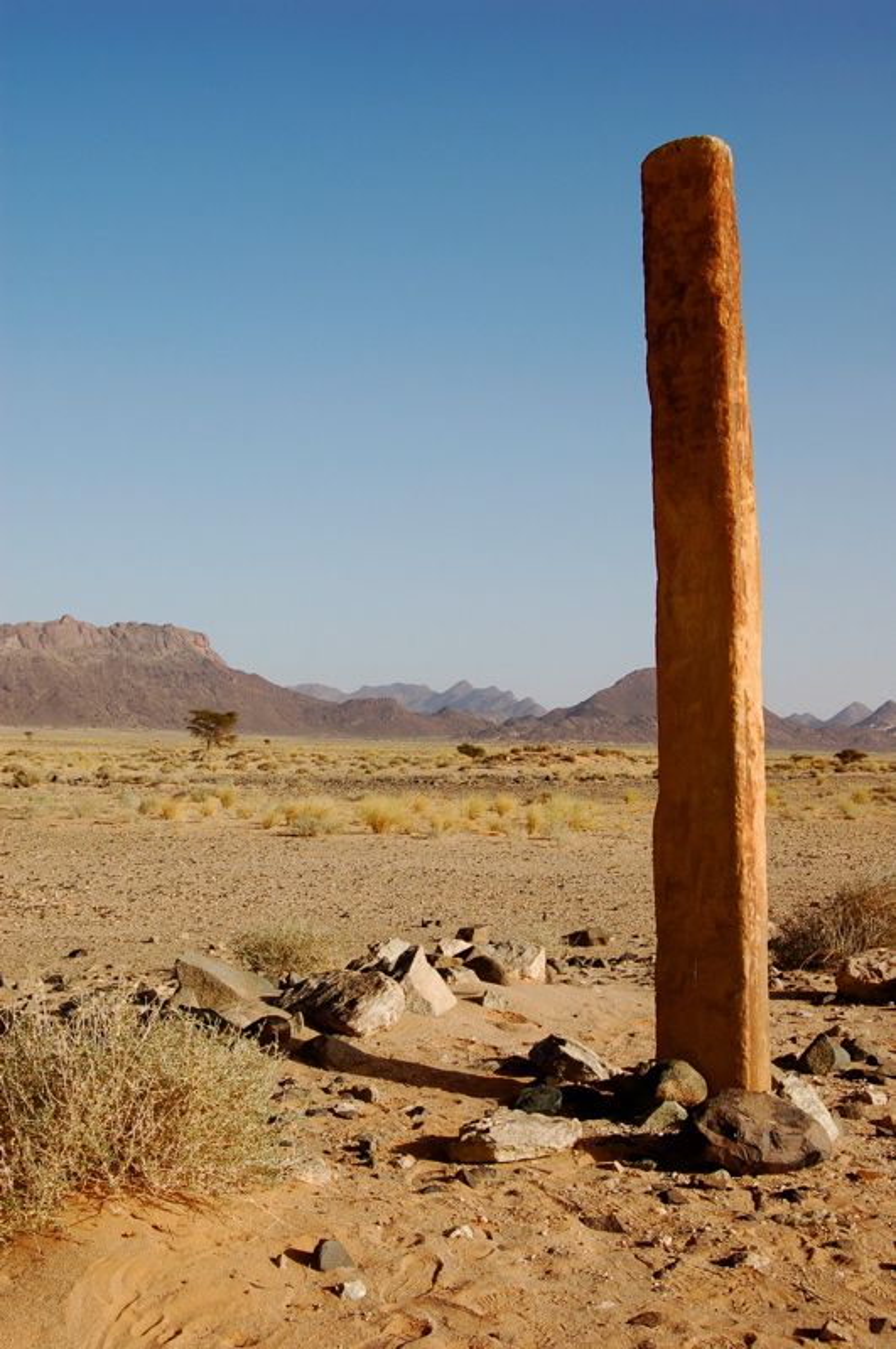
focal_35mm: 42
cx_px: 448
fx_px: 1573
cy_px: 674
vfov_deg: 46.5
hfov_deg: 31.8
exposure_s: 1/400
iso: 200
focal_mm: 28
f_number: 10
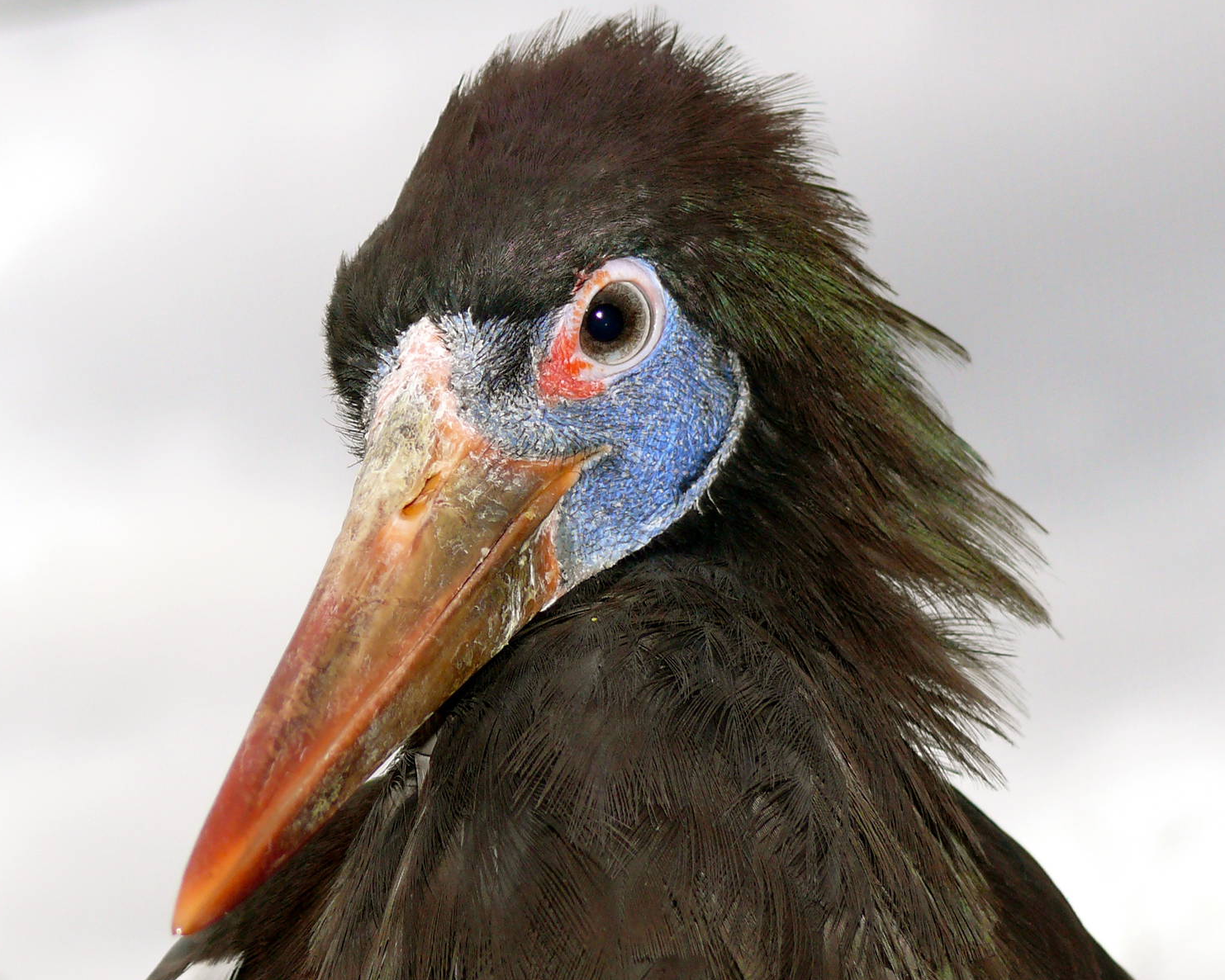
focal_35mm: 101
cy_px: 492
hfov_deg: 19.0
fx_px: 3663
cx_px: 610
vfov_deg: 15.2
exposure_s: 1/160
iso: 100
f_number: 3.2
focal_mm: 20.3
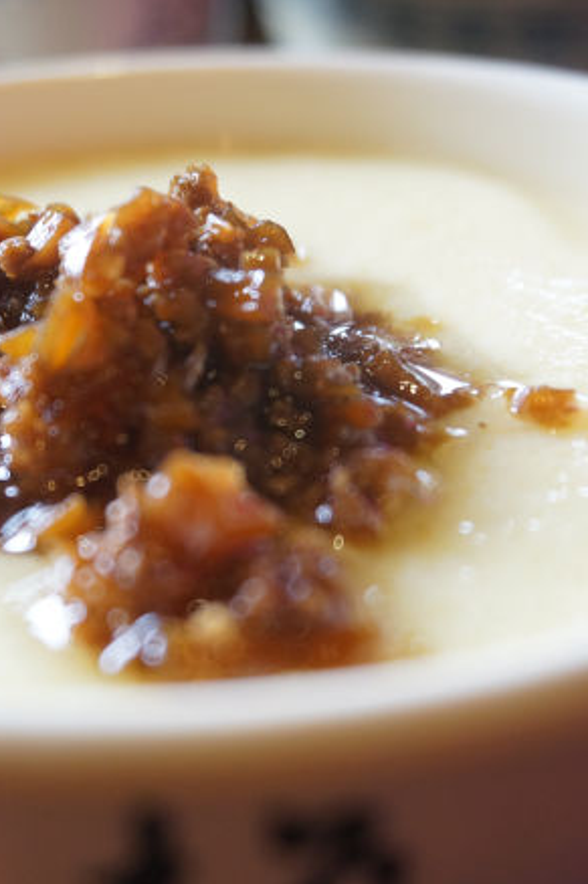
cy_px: 591
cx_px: 169
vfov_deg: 30.8
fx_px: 1591
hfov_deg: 20.8
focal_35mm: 65
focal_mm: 27
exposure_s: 1/60
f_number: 4.5
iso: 1000
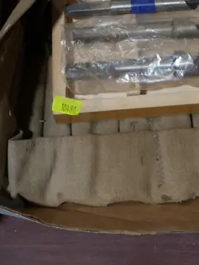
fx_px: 835
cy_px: -51
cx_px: 196
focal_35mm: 109
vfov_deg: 17.2
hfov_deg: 13.4
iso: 200
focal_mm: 19
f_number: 4.1
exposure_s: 1/80
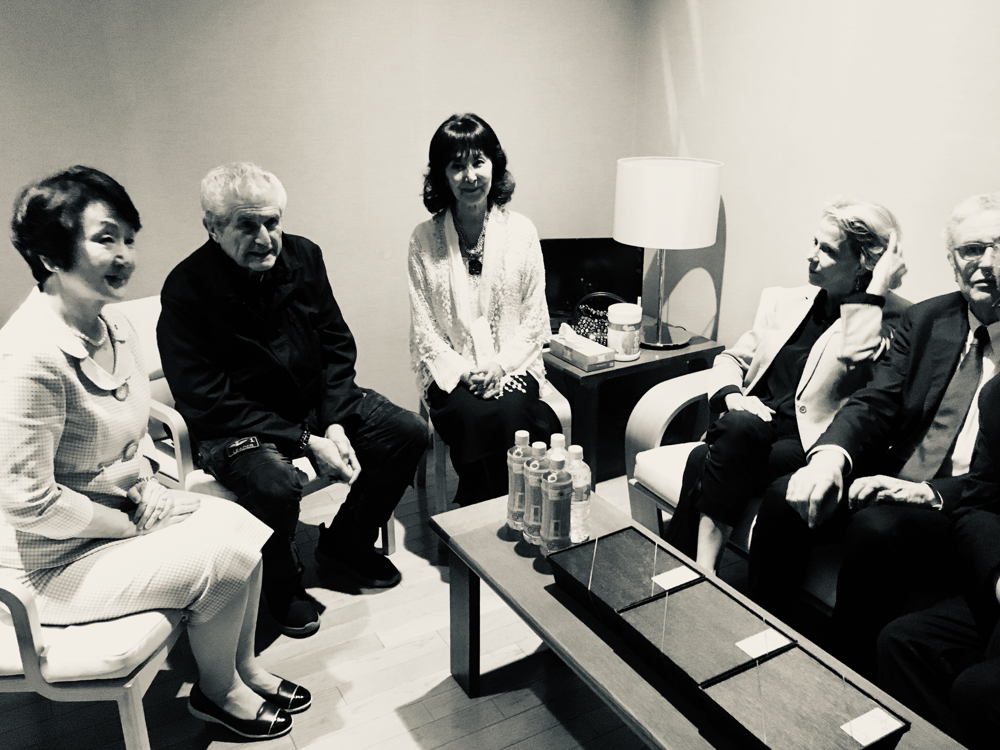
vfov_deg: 46.8
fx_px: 867
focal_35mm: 30
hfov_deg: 60.0
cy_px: 370
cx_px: 499
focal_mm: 4.15
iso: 320
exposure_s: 1/17
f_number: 2.2
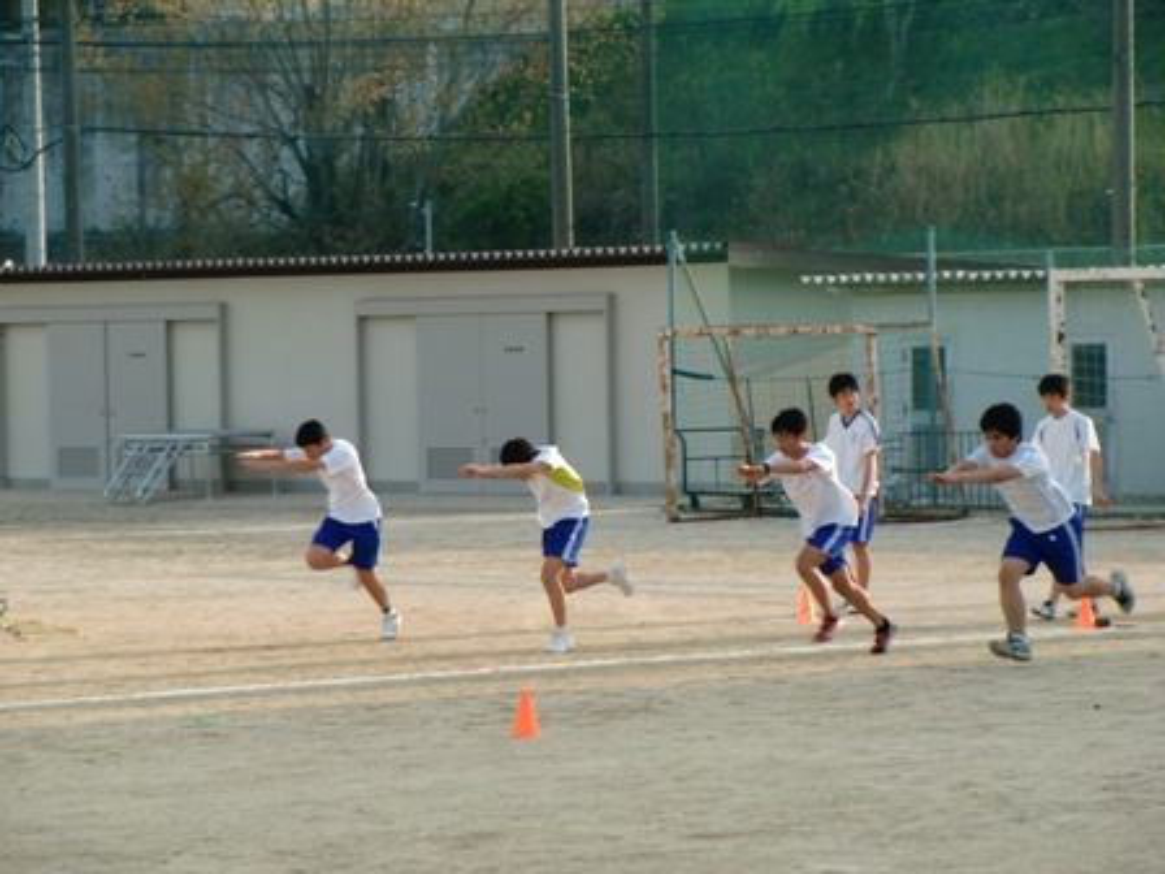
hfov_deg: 11.8
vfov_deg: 8.8
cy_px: 437
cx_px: 582
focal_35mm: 168
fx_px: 5654
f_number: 4.8
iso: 64
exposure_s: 1/160
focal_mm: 30.1
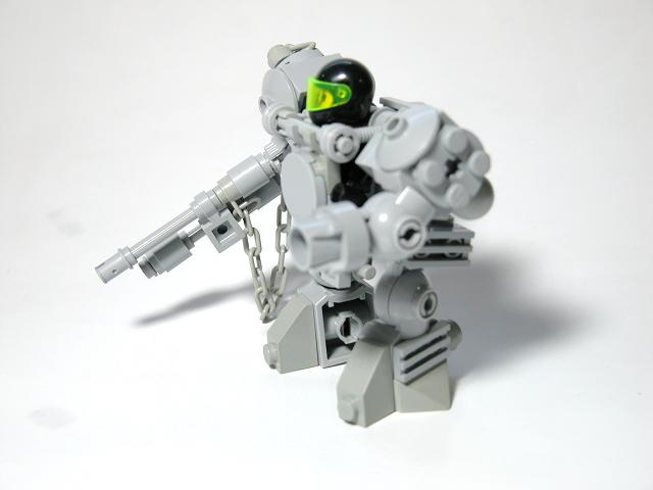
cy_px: 245
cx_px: 326
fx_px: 1396
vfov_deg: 19.9
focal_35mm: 74
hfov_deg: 26.3
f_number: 3.3
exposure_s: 1/33.6
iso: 100
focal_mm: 18.8
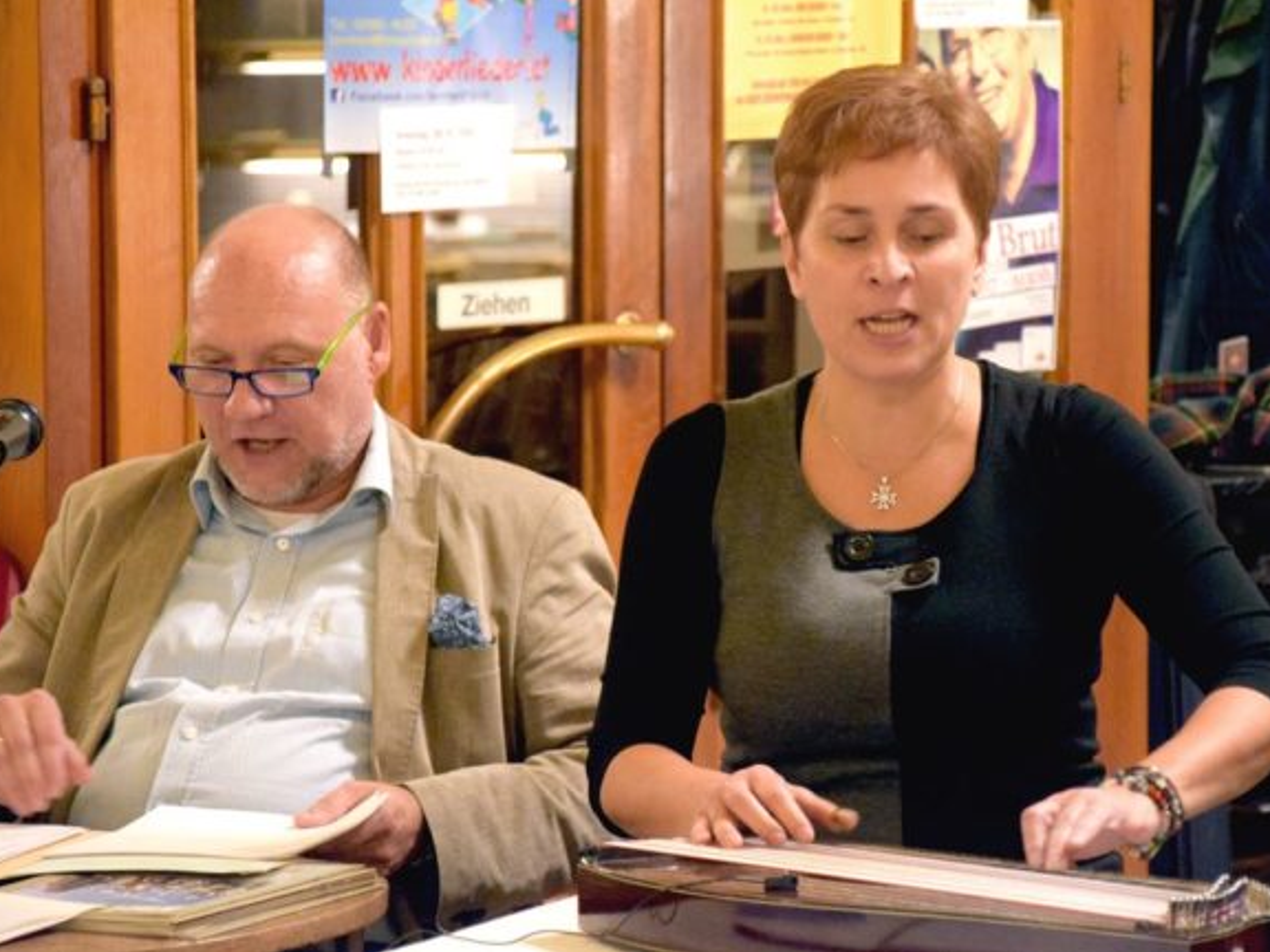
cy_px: 476
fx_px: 6934
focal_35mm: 189
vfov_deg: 7.9
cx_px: 701
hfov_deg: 10.5
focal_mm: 116
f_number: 5.6
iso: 6400
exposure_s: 1/40
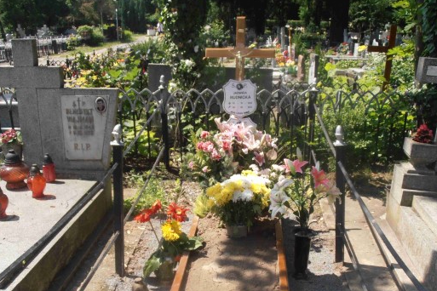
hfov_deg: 41.1
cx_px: 233
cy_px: 199
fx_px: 583
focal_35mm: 48
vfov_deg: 27.9
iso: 80
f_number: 3.9
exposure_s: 1/500
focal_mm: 6.61
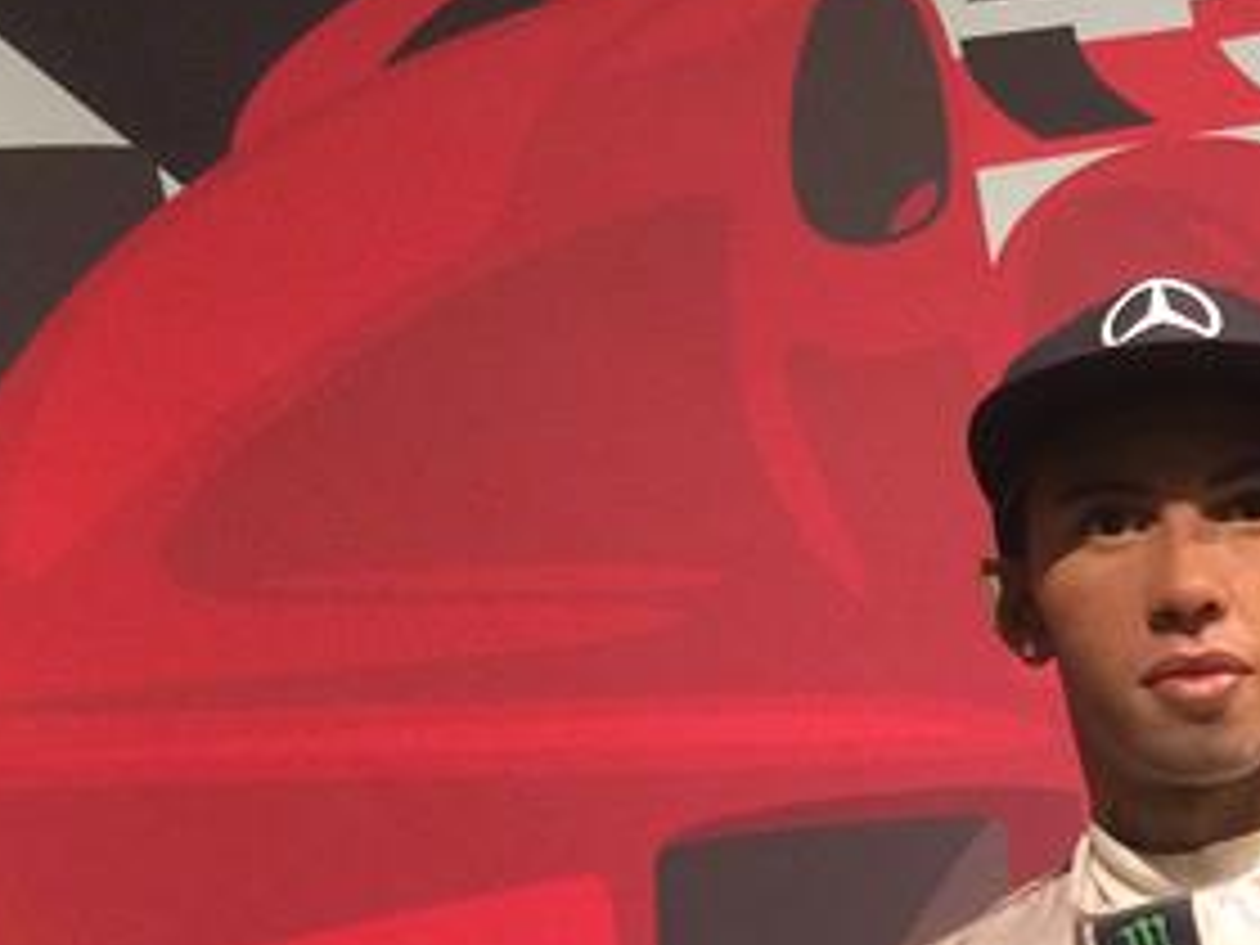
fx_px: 3240
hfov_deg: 21.4
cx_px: 1215
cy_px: 1028
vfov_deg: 16.1
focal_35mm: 89
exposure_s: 1/33
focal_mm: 4.15
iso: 160
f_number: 2.2
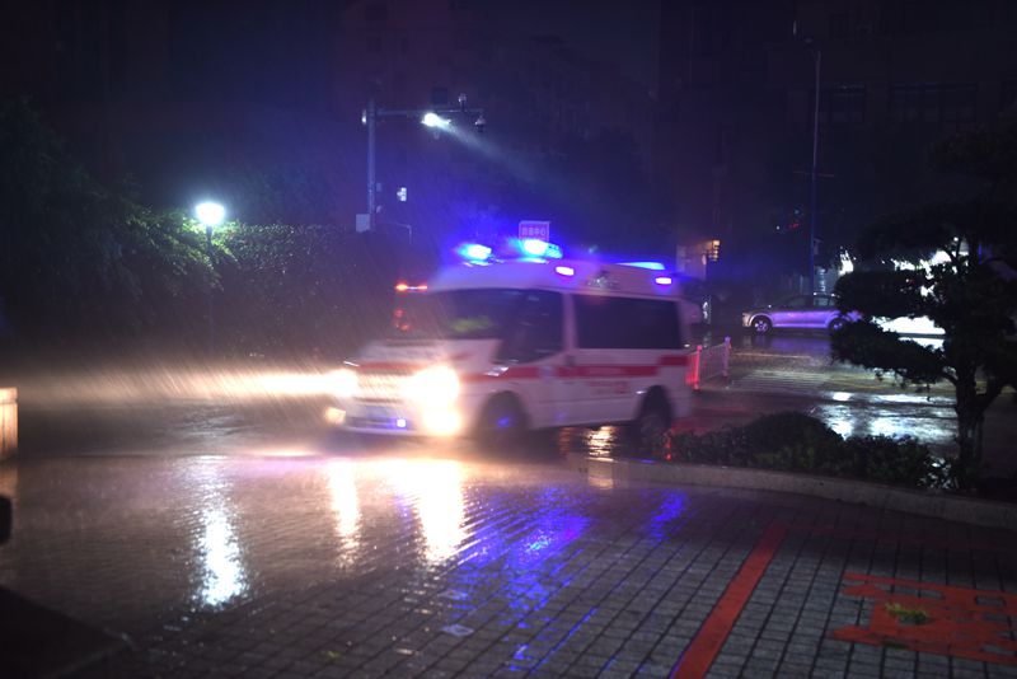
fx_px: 1130
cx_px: 508
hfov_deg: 48.4
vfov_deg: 33.4
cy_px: 340
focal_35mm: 40
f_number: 2.8
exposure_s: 1/8
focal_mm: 40
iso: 400
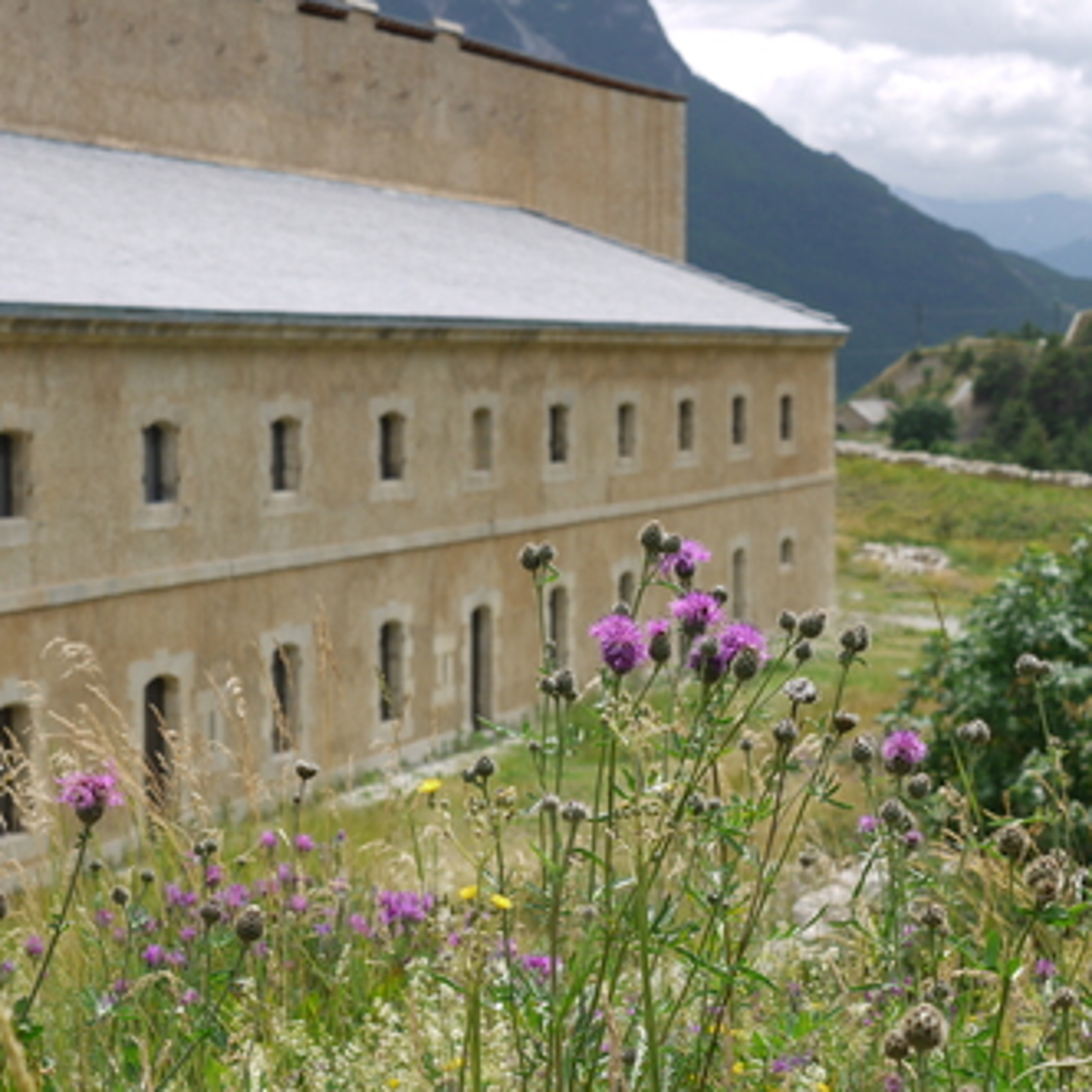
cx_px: 651
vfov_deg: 18.3
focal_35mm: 95
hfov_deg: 18.3
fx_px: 3391
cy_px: 548
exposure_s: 1/250
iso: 100
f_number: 9
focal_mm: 40
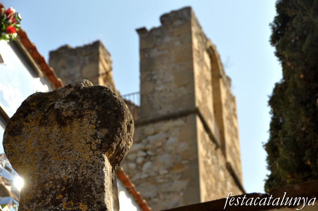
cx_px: 159
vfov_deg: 13.0
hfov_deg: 19.5
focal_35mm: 105
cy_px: 106
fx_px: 926
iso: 320
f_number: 7.1
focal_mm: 70
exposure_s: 1/800
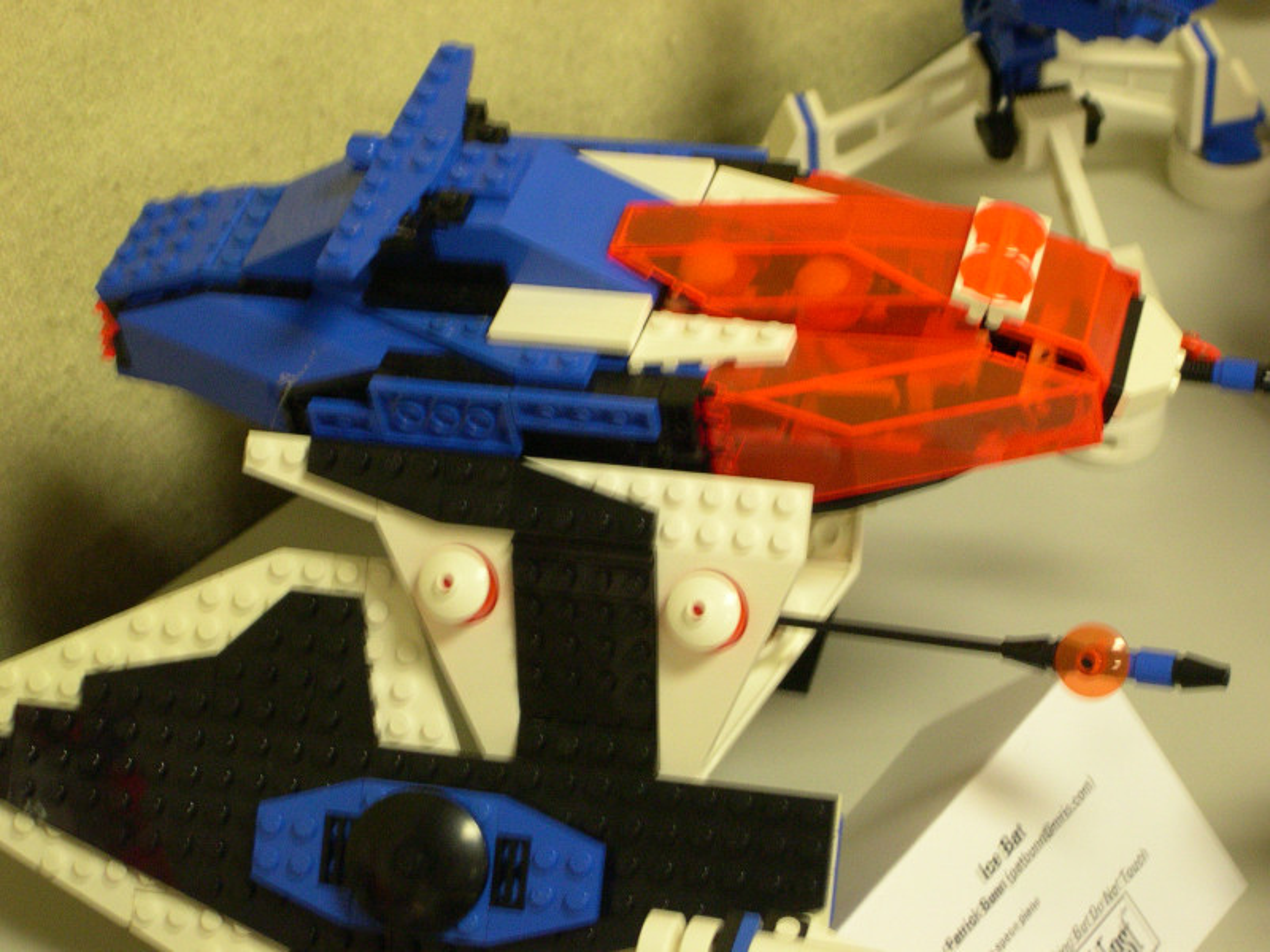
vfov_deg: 14.5
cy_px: 476
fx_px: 3742
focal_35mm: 102
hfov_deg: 19.3
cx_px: 635
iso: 400
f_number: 4.8
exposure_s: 1/11.1
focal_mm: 21.6
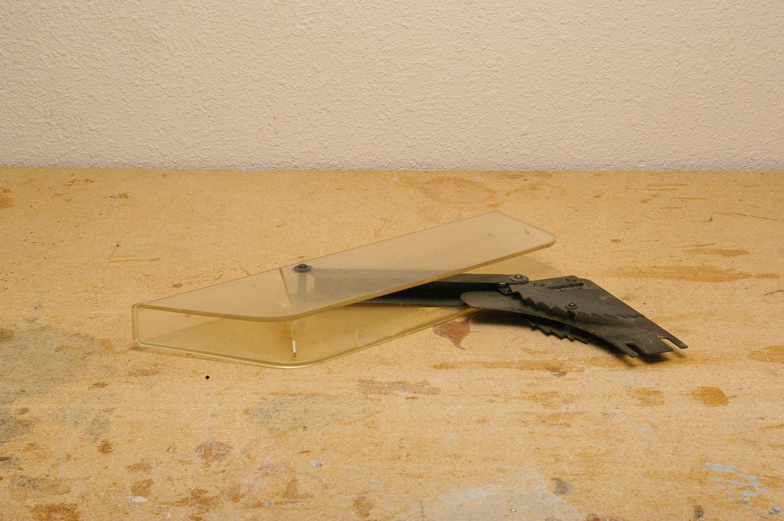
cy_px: 260
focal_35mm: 64
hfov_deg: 31.2
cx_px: 392
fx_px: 1403
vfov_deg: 21.0
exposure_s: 1/180
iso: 1600
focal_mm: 43
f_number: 22
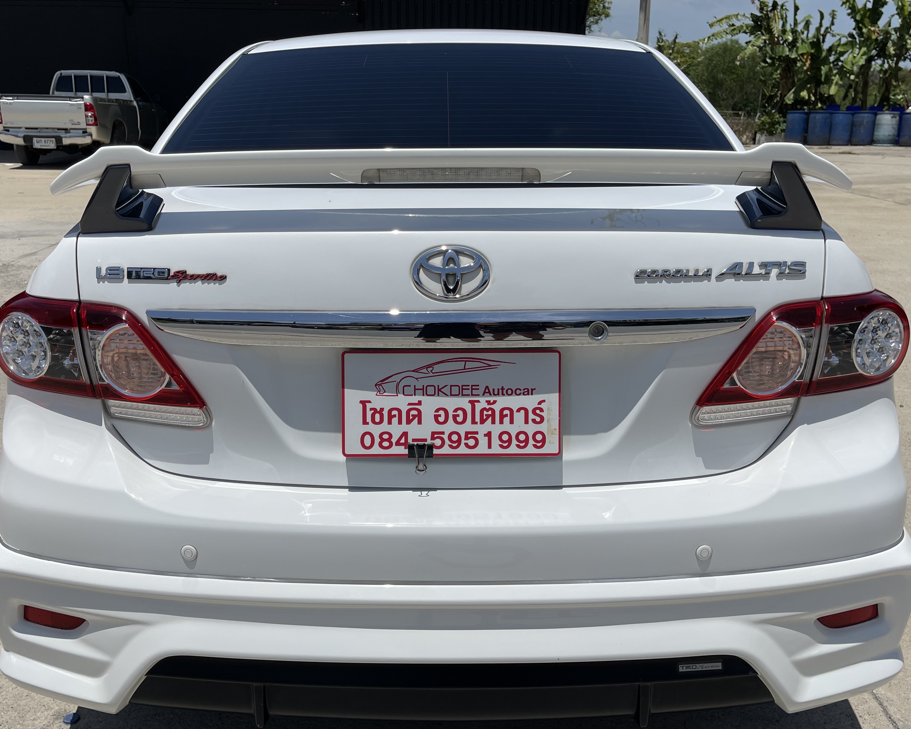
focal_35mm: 34
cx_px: 444
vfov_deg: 43.4
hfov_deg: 52.8
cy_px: 372
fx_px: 917
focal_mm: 5.1
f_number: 1.6
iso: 32
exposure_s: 1/10989
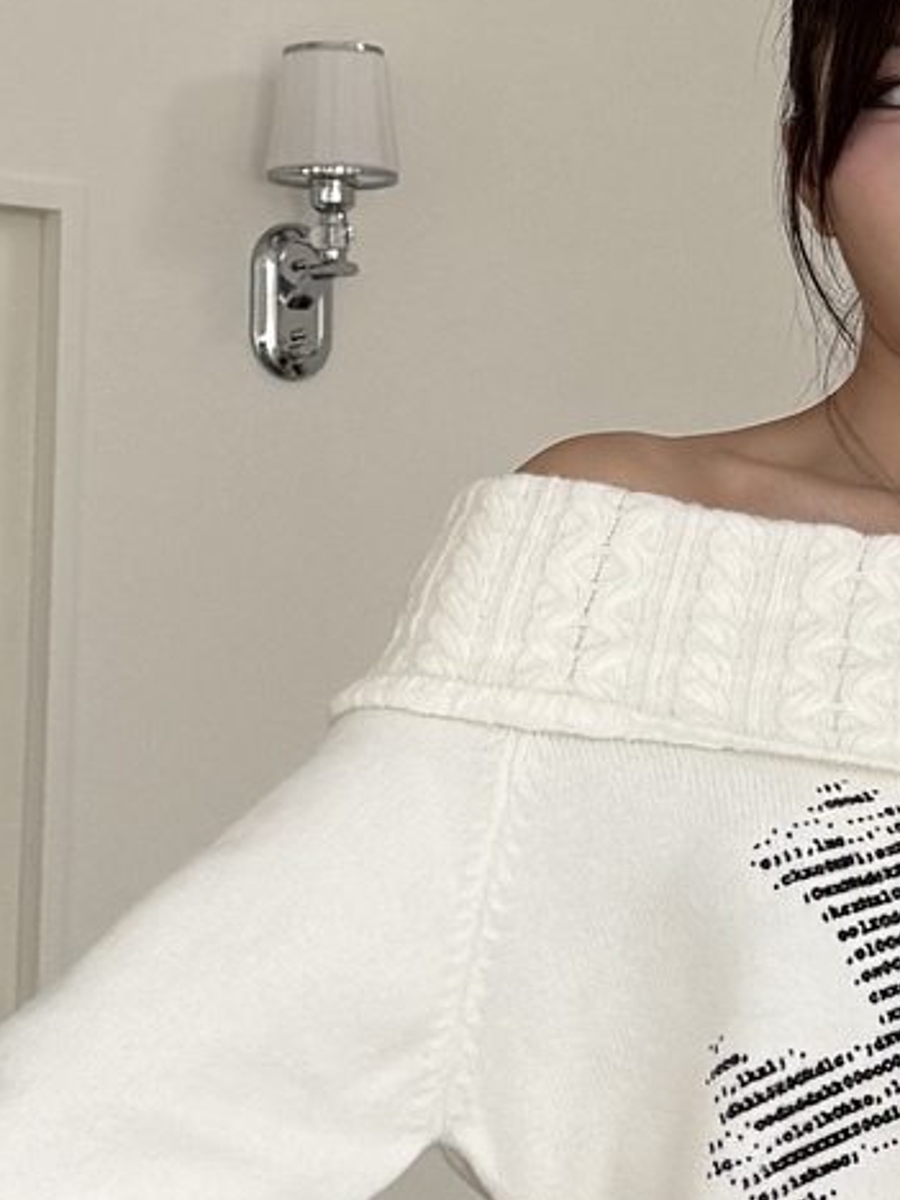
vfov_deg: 15.9
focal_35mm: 123
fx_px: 4264
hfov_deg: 11.9
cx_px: 867
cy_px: 905
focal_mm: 6.76
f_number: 1.78
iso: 80
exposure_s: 1/518
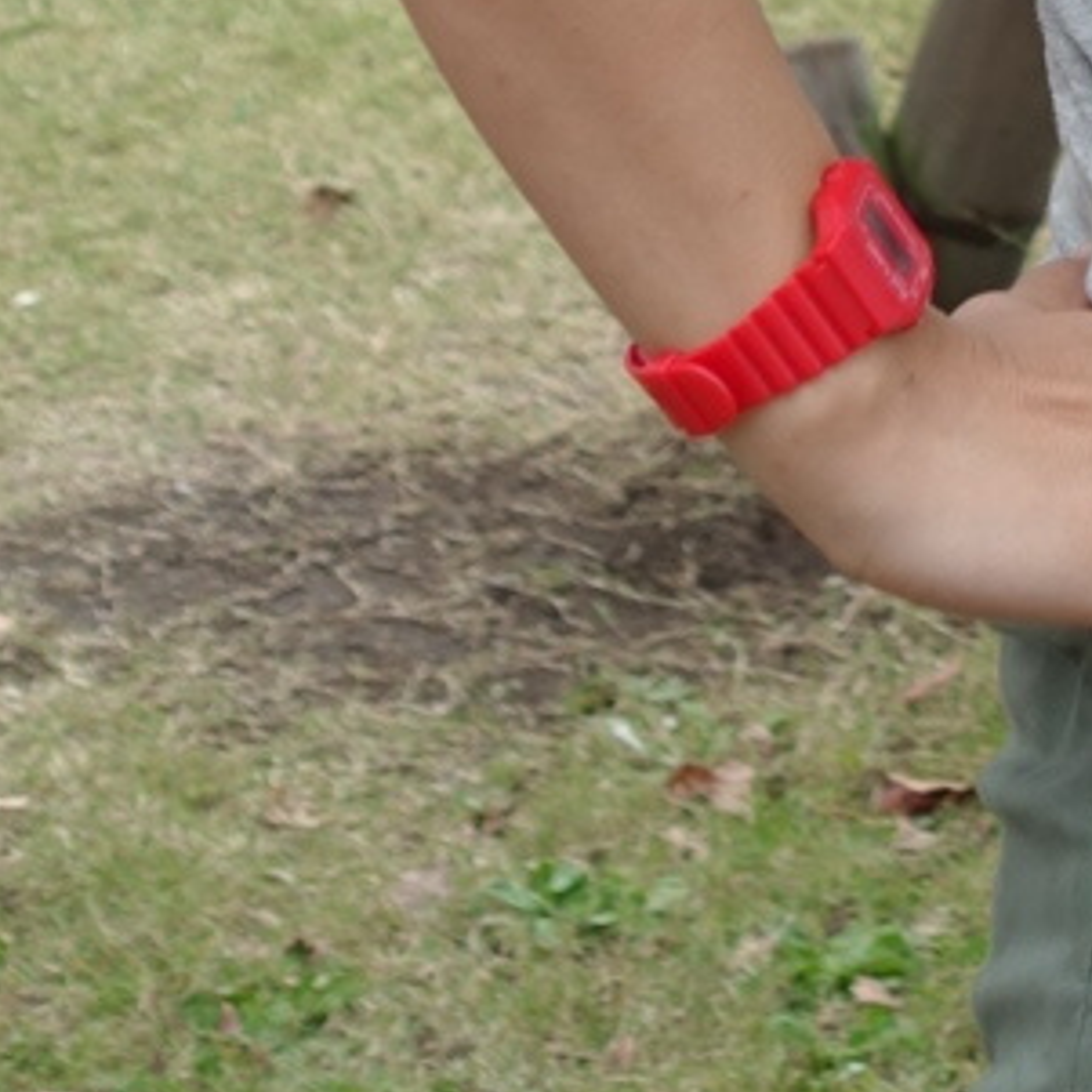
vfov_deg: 7.8
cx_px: 1825
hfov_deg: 7.8
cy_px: -834
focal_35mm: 219
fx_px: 7816
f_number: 2.8
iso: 125
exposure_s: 1/100
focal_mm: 17.49
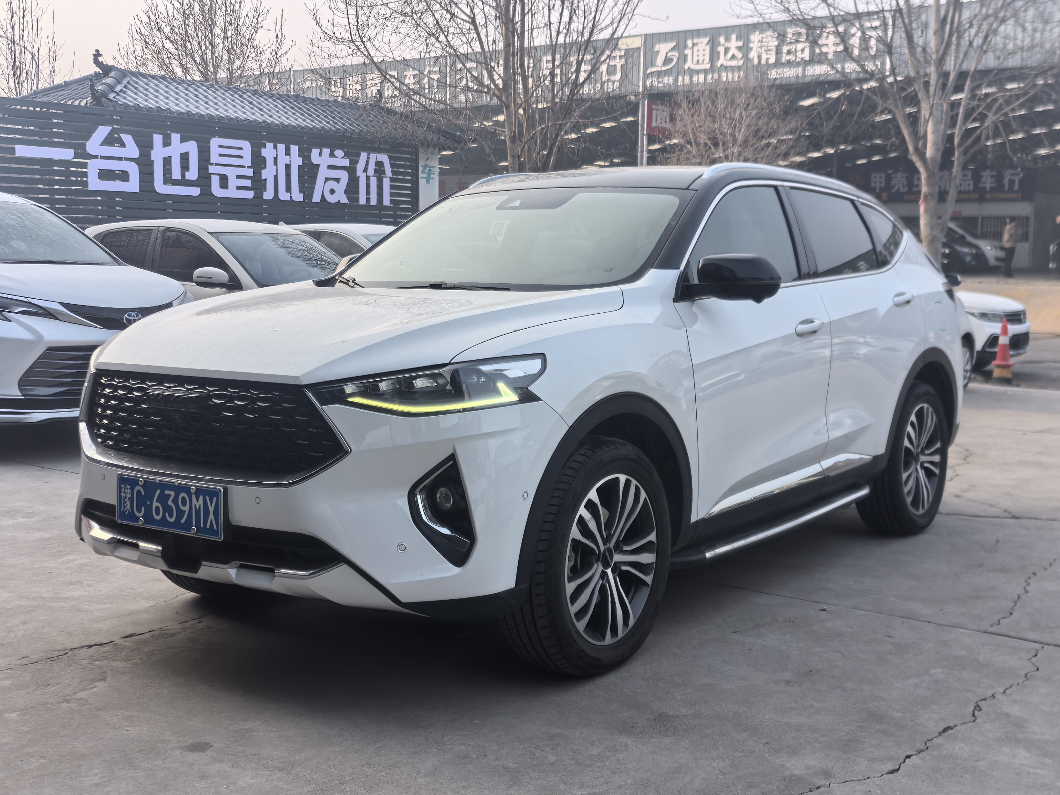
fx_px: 1317
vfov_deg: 33.6
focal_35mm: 43
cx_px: 530
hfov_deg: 43.9
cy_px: 398
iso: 50
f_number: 1.4
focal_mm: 5.75
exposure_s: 1/1866
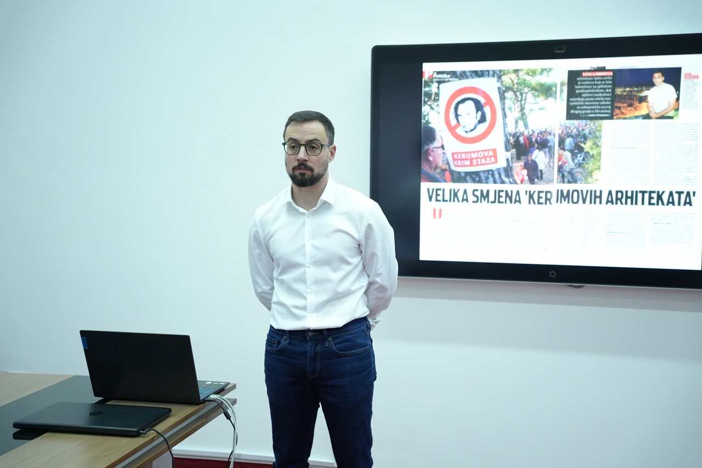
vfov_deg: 26.6
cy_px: 234
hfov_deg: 39.0
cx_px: 351
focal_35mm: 51
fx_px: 990
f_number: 2.8
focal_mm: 50.8
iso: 2500
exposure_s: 1/125
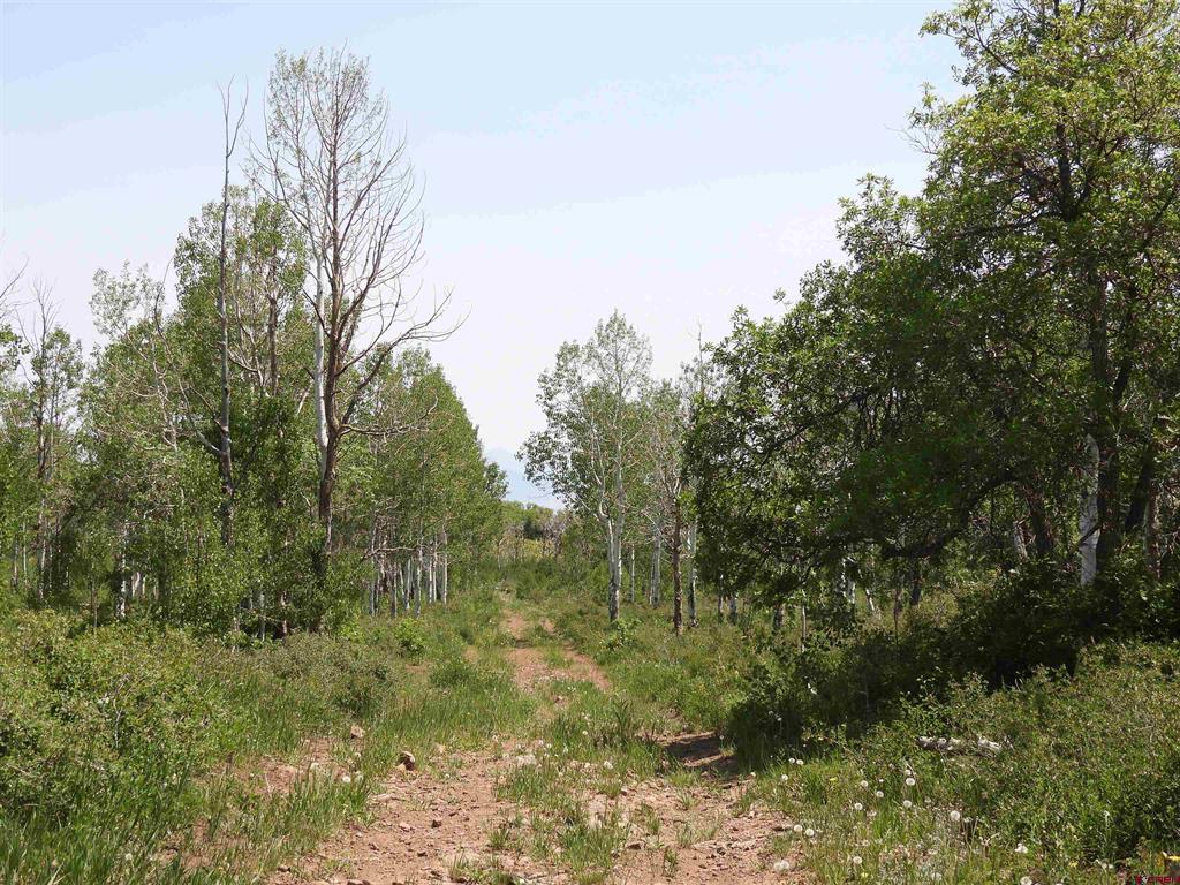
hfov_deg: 34.9
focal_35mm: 55
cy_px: 442
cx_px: 590
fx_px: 1875
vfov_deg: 26.6
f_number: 3.5
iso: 100
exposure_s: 1/800
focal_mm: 9.8
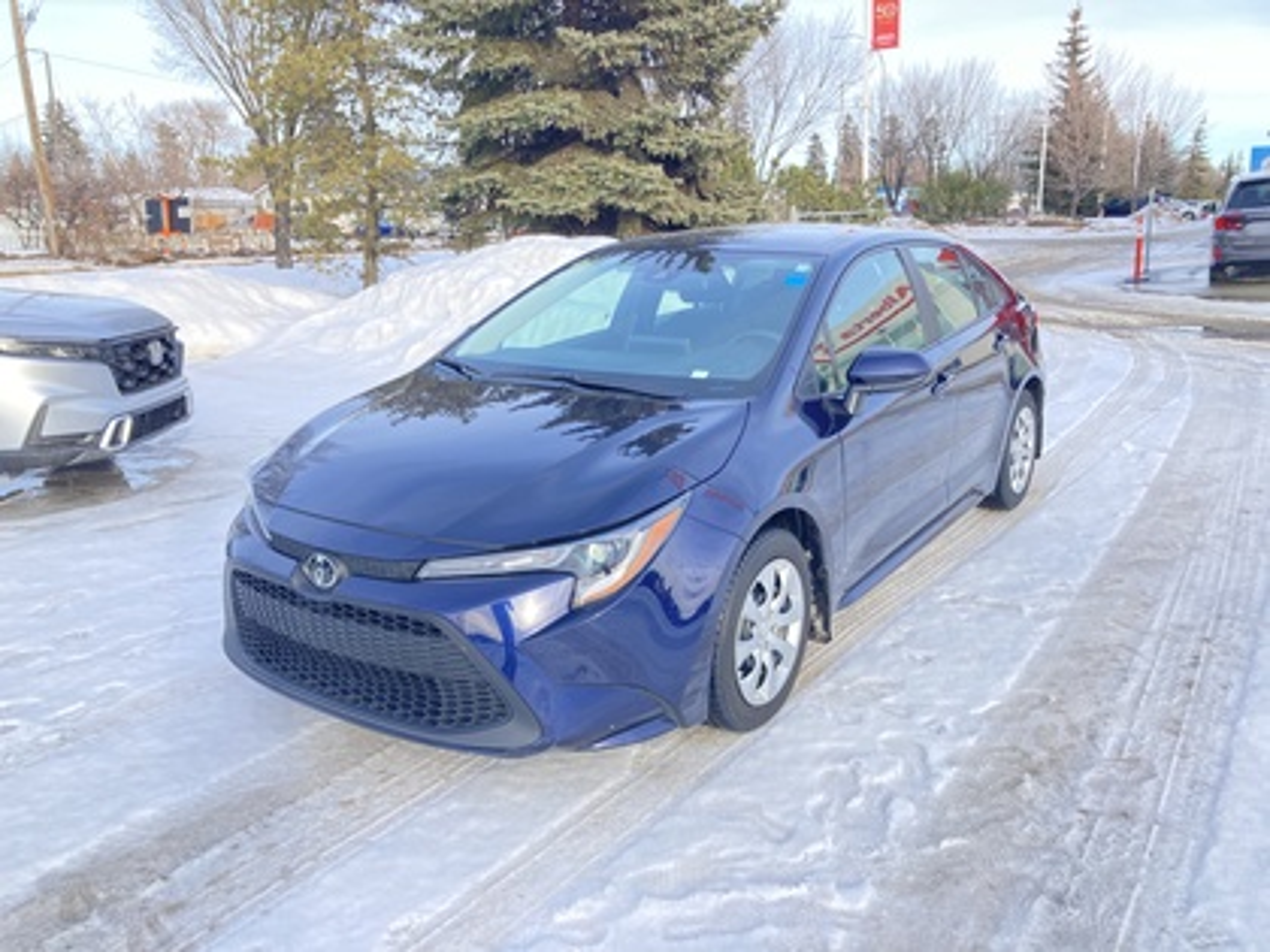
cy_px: 476
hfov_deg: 63.4
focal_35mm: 28
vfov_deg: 49.7
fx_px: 1027
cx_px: 635
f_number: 1.8
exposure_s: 1/150
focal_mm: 3.99
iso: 20
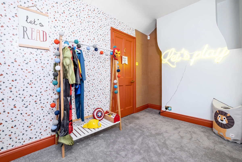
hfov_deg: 100.4
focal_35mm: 15
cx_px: 121
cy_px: 81
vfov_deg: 77.3
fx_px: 101
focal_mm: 10
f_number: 8
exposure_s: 1/30
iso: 320
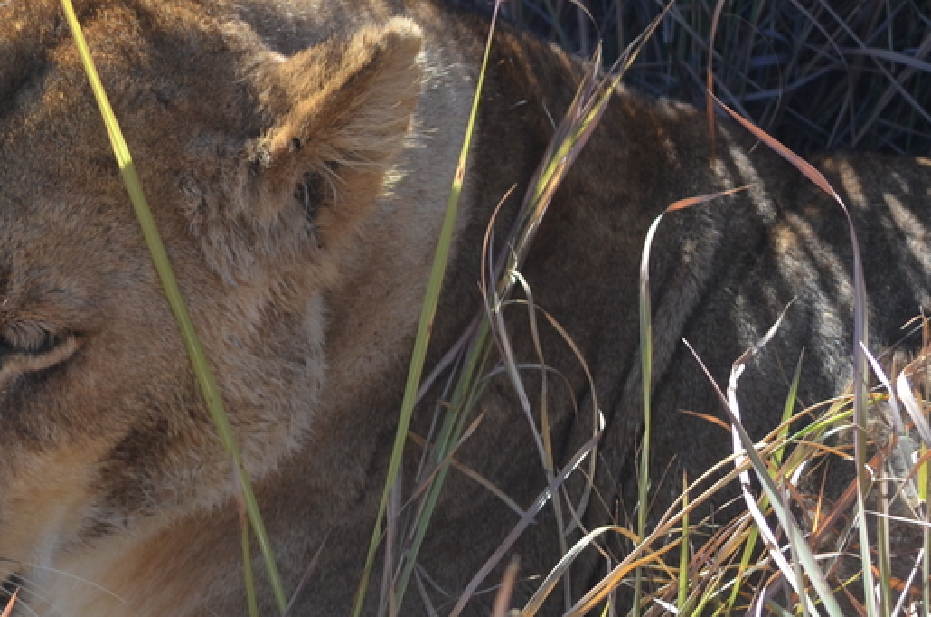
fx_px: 13470
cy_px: 290
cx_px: 94
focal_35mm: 522
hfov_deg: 4.0
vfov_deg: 2.6
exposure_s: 1/500
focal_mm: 140
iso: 250
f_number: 5.6
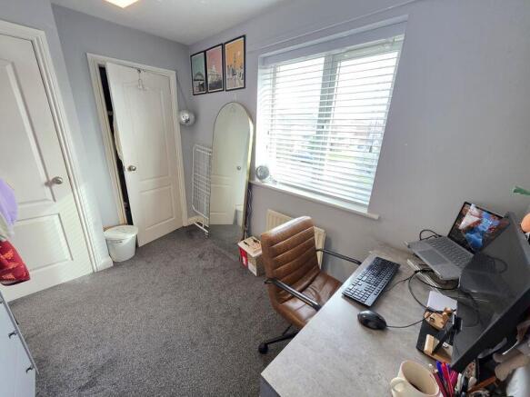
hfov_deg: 106.2
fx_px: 199
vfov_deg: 89.9
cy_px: 198
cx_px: 265
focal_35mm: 13
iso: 200
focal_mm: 2.2
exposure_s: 1/100
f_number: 1.9
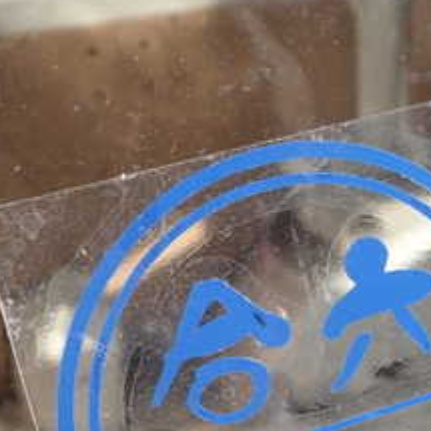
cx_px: 291
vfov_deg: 23.0
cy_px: 359
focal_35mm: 74
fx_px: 1042
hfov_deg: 23.2
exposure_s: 1/200
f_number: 3.2
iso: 100
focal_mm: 5.4
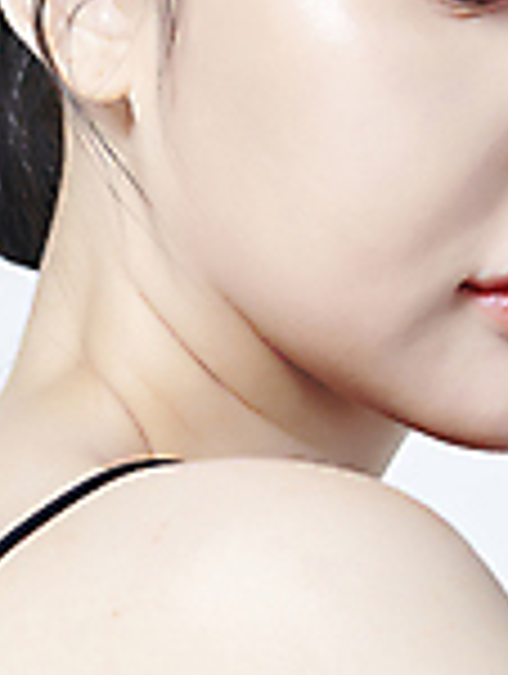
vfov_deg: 7.3
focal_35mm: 269
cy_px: 135
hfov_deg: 5.5
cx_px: 335
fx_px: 5249
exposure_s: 1/125
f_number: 13
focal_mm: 105
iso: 64
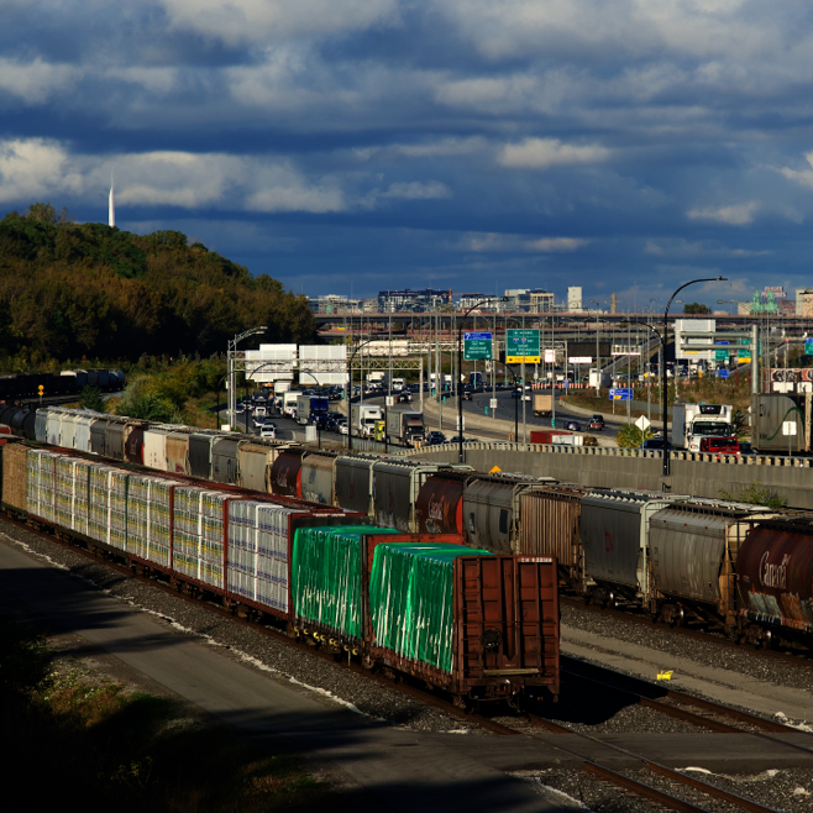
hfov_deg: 7.8
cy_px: 426
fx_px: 5925
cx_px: 572
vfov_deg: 7.8
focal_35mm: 223
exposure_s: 1/640
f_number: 8
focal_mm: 135
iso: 250
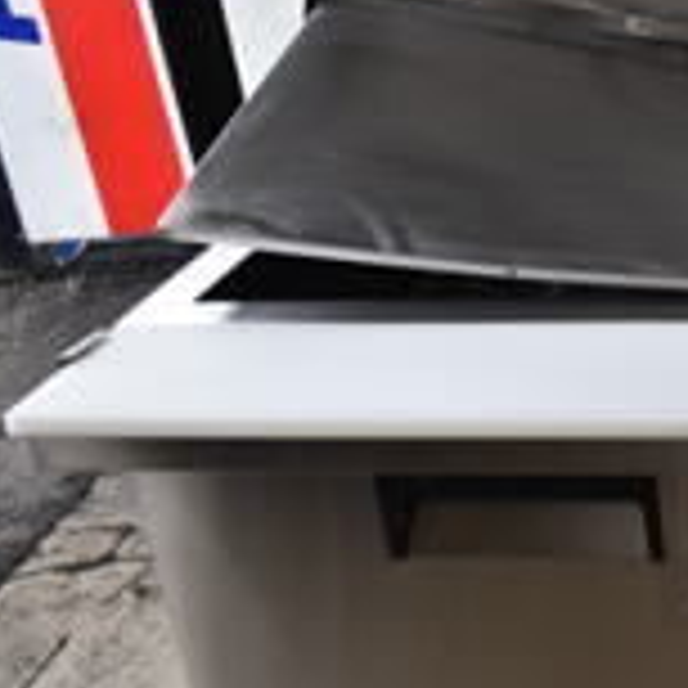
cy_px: 441
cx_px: 1052
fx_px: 1619
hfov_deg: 20.3
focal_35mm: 72
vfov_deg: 23.9
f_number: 5
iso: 400
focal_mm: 18
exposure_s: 1/250
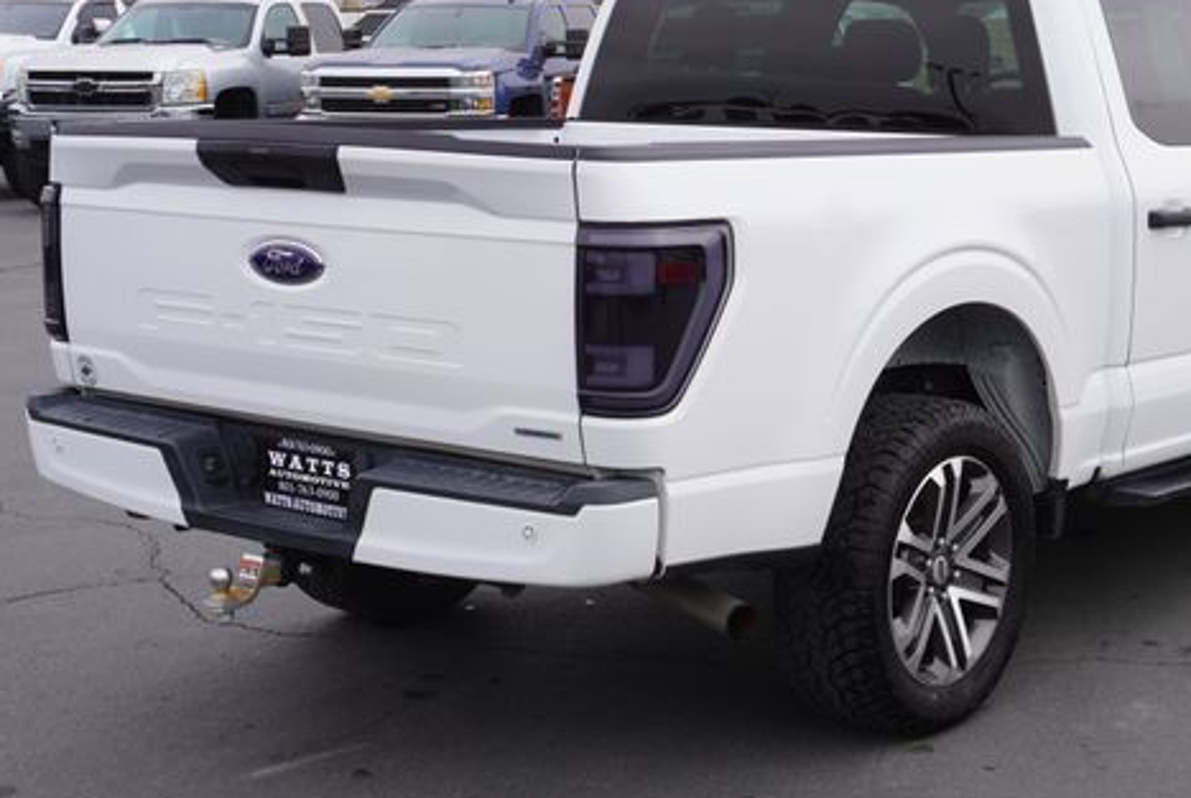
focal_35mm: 64
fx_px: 2110
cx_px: 770
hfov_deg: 31.3
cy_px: 359
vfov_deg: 21.4
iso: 100
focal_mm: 31
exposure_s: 1/100
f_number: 8
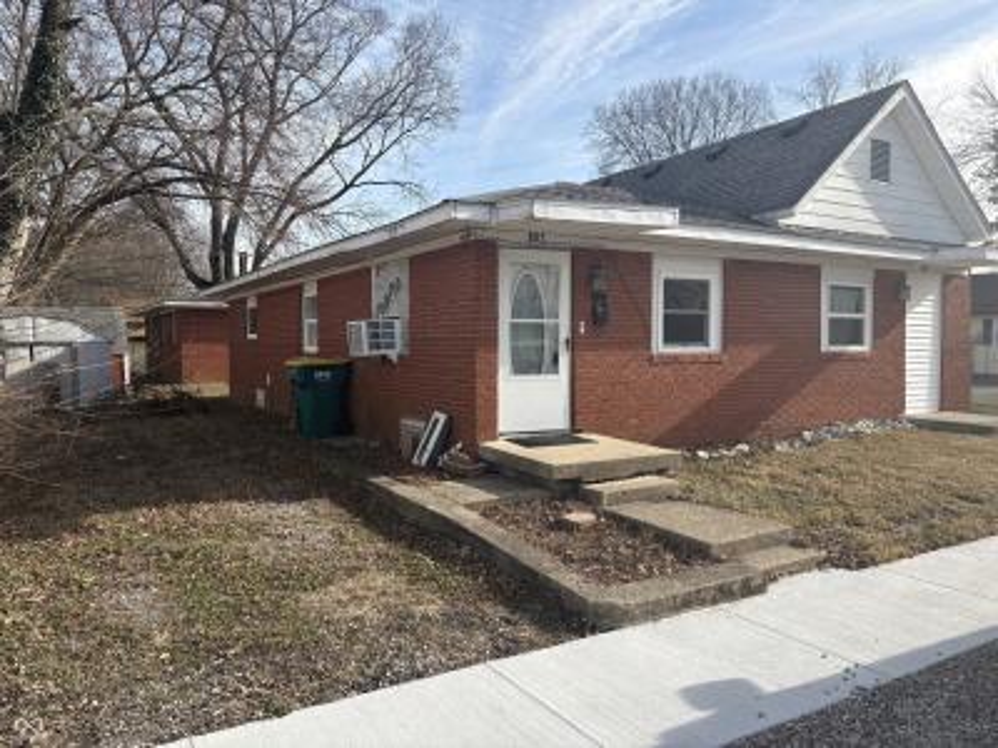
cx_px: 499
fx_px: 750
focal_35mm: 26
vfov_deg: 53.1
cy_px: 374
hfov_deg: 67.3
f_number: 1.6
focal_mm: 5.96
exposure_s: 1/2283
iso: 50
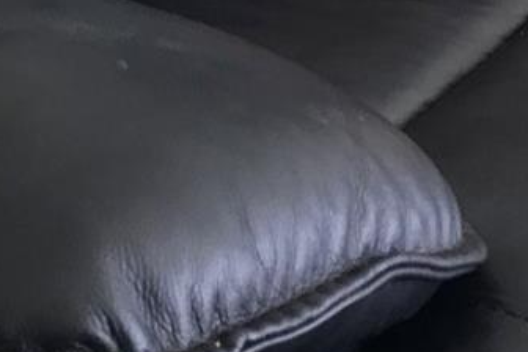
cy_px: -470
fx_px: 1525
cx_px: 446
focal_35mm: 104
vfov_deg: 11.2
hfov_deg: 19.4
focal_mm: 3.99
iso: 25
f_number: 1.8
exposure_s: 1/40
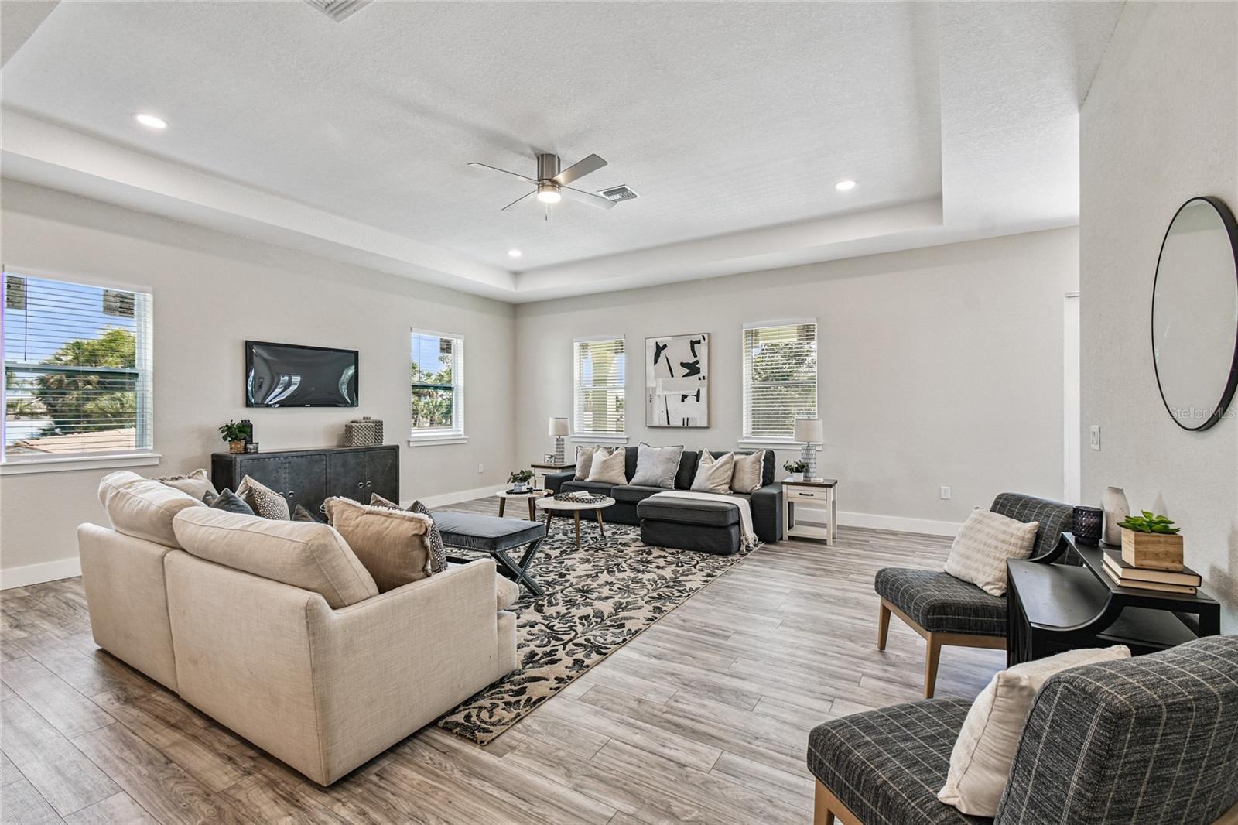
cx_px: 619
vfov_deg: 77.3
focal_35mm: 15
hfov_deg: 100.4
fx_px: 516
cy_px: 412
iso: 100
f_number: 7.1
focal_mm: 10
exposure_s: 1/6
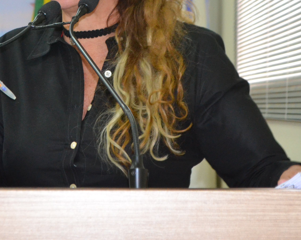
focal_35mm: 158
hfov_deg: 12.2
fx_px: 1407
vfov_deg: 9.7
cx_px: 66
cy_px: 38
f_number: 5.6
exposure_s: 1/60
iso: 2000
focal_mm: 55
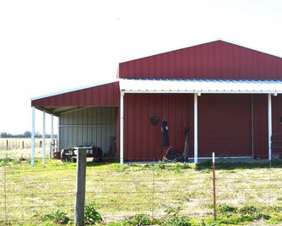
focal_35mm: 59
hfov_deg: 31.4
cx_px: 209
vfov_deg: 25.8
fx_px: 492
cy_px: 94
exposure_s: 1/250
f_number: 8
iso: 100
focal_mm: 28
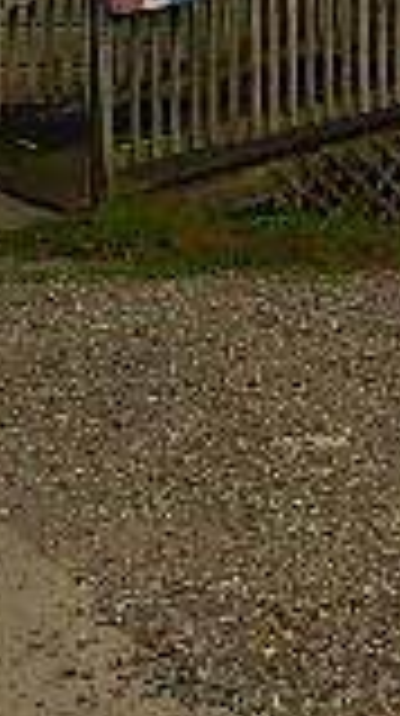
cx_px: 180
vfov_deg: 19.4
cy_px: -239
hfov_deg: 11.9
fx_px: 1912
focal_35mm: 101
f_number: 3.4
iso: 160
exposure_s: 1/200
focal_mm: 4
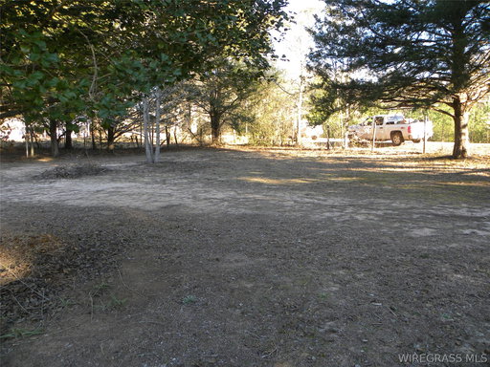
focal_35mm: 26
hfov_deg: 67.3
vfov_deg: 53.1
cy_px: 184
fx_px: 368
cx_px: 245
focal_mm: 4.6
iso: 64
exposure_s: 1/77.6
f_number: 3.2
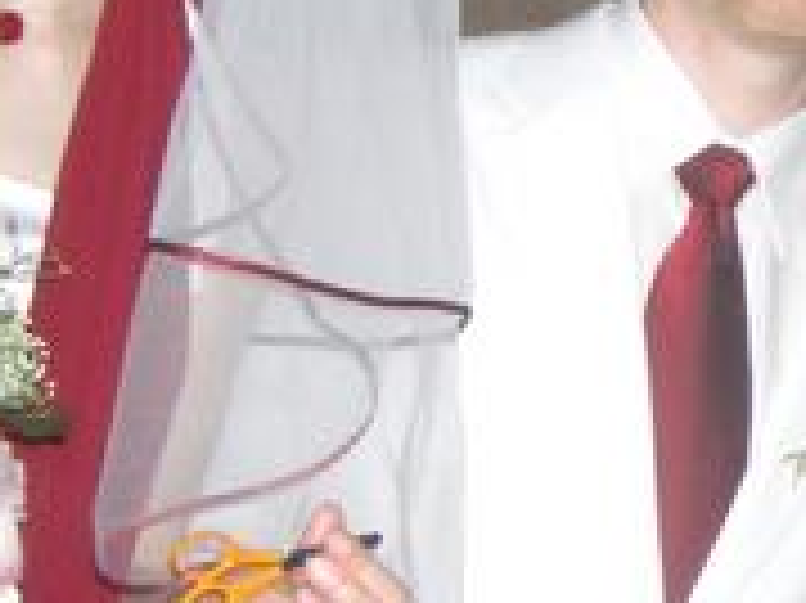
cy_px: 171
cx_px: 1319
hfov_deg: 14.4
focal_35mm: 125
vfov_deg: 11.8
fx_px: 2909
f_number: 2.6
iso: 100
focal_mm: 5.8
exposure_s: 1/60
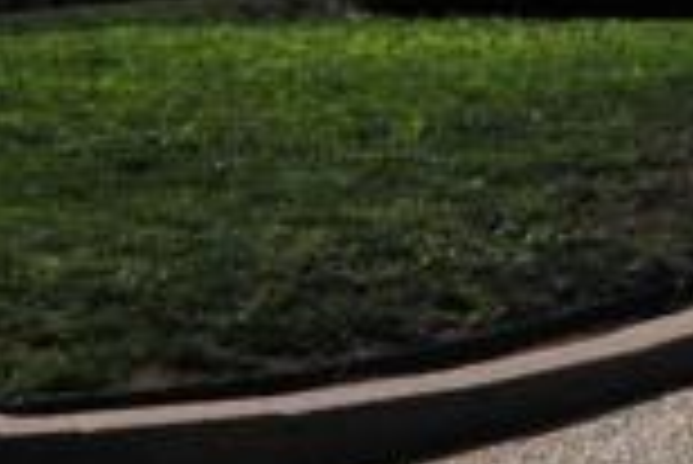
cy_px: -36
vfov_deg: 7.6
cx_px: 1570
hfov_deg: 10.2
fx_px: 3449
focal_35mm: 179
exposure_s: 1/8000
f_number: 3.5
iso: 320
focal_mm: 18
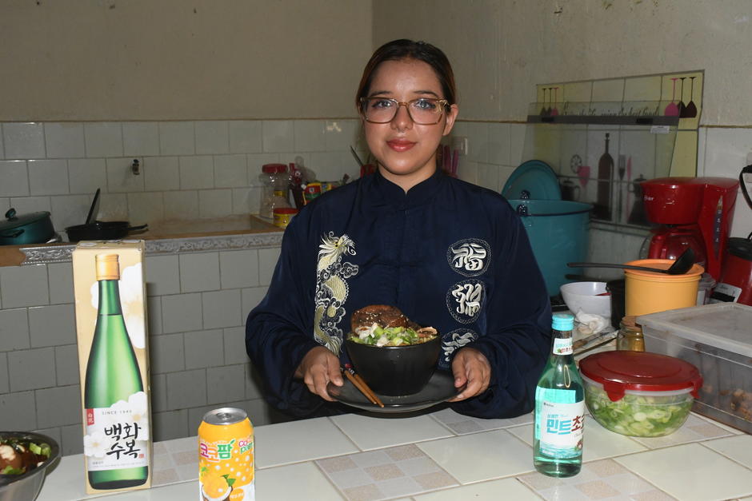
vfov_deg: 33.4
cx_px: 376
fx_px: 836
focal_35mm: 40
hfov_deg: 48.5
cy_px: 250
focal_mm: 27
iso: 2000
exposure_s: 1/125
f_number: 8
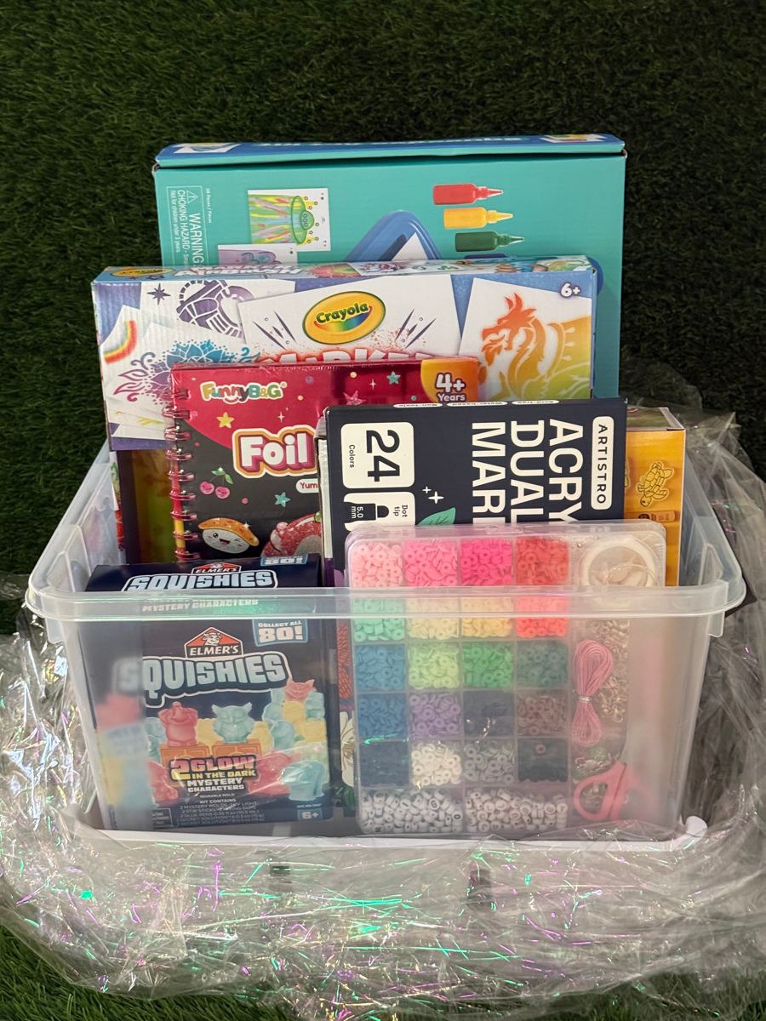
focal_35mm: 48
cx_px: 383
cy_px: 510
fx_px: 1416
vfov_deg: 39.7
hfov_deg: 30.3
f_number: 1.78
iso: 500
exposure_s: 1/30
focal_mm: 6.76
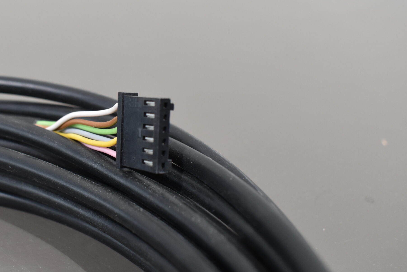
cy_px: 135
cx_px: 141
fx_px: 531
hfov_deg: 41.4
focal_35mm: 47
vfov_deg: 28.7
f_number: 5.6
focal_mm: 22
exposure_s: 1/60
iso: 720
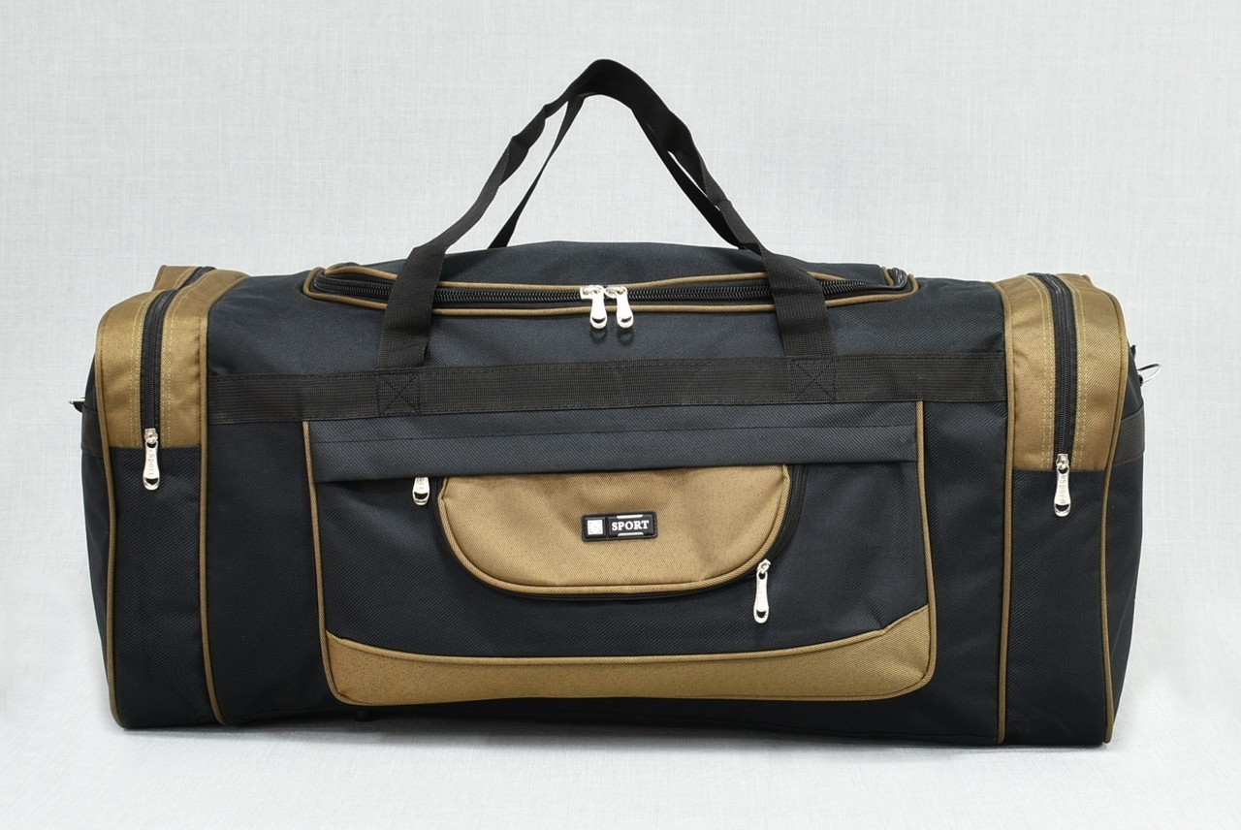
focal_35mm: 39
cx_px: 620
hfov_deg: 49.5
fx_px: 1346
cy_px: 415
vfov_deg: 34.3
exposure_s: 1/8
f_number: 5.6
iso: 100
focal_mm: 26
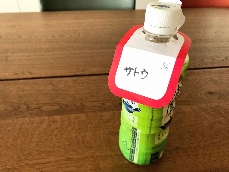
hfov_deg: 63.4
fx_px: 185
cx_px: 114
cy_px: 86
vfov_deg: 49.7
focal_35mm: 28
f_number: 1.8
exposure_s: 1/33
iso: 25
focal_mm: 3.99
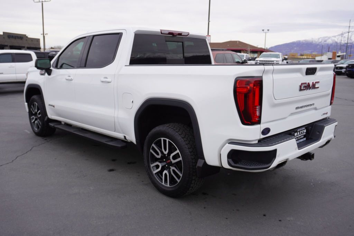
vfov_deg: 41.8
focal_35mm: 32
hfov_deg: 59.5
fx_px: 310
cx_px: 177
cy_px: 118
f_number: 6.3
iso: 100
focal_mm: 21
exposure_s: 1/100
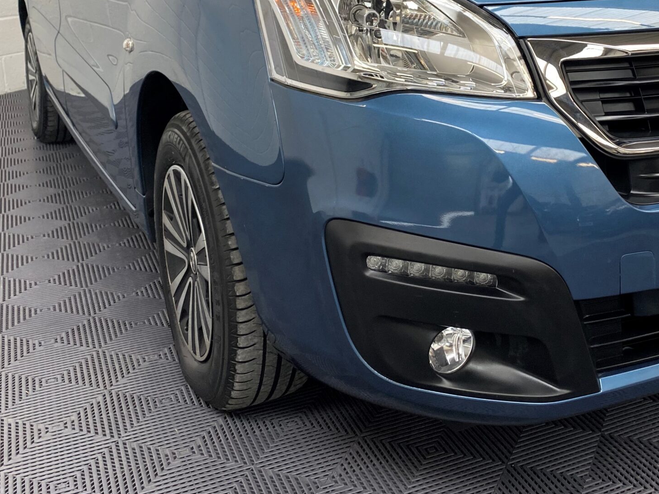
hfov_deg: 40.3
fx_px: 876
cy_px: 85
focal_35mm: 46
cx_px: 479
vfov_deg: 30.6
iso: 125
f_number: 1.8
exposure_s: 1/100
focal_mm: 4.25
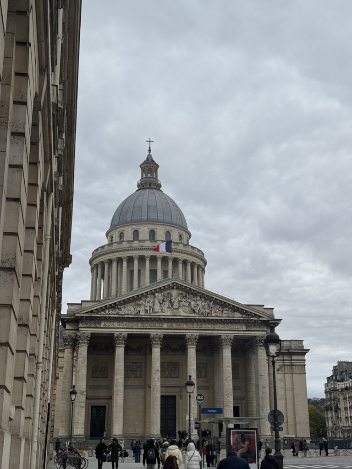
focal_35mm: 48
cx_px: 176
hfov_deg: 30.3
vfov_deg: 39.7
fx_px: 651
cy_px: 234
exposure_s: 1/1366
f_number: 1.78
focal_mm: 6.76
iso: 64
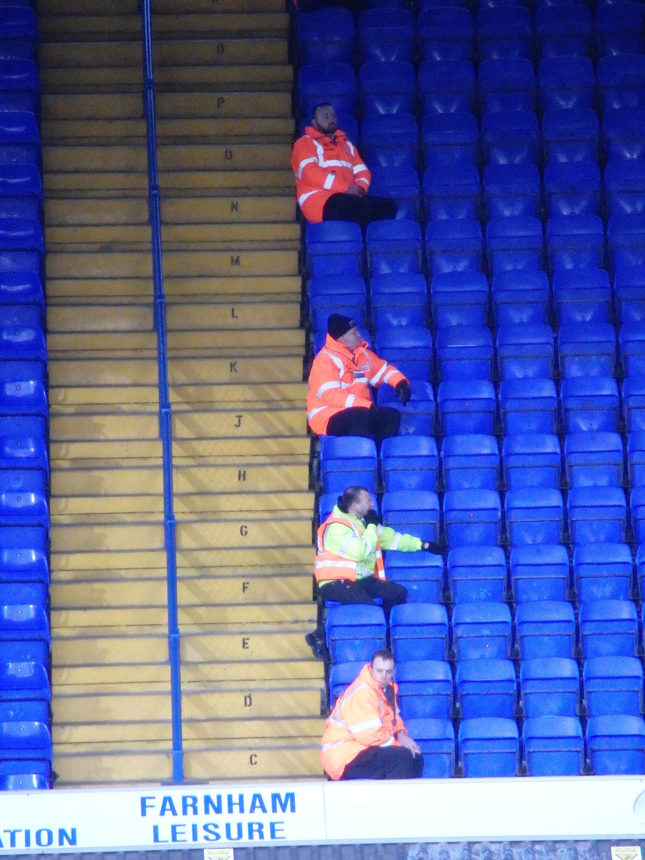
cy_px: 430
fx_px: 14906
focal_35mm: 600
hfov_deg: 2.5
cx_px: 322
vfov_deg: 3.3
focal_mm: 108
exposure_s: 1/60
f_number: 6.9
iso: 3200
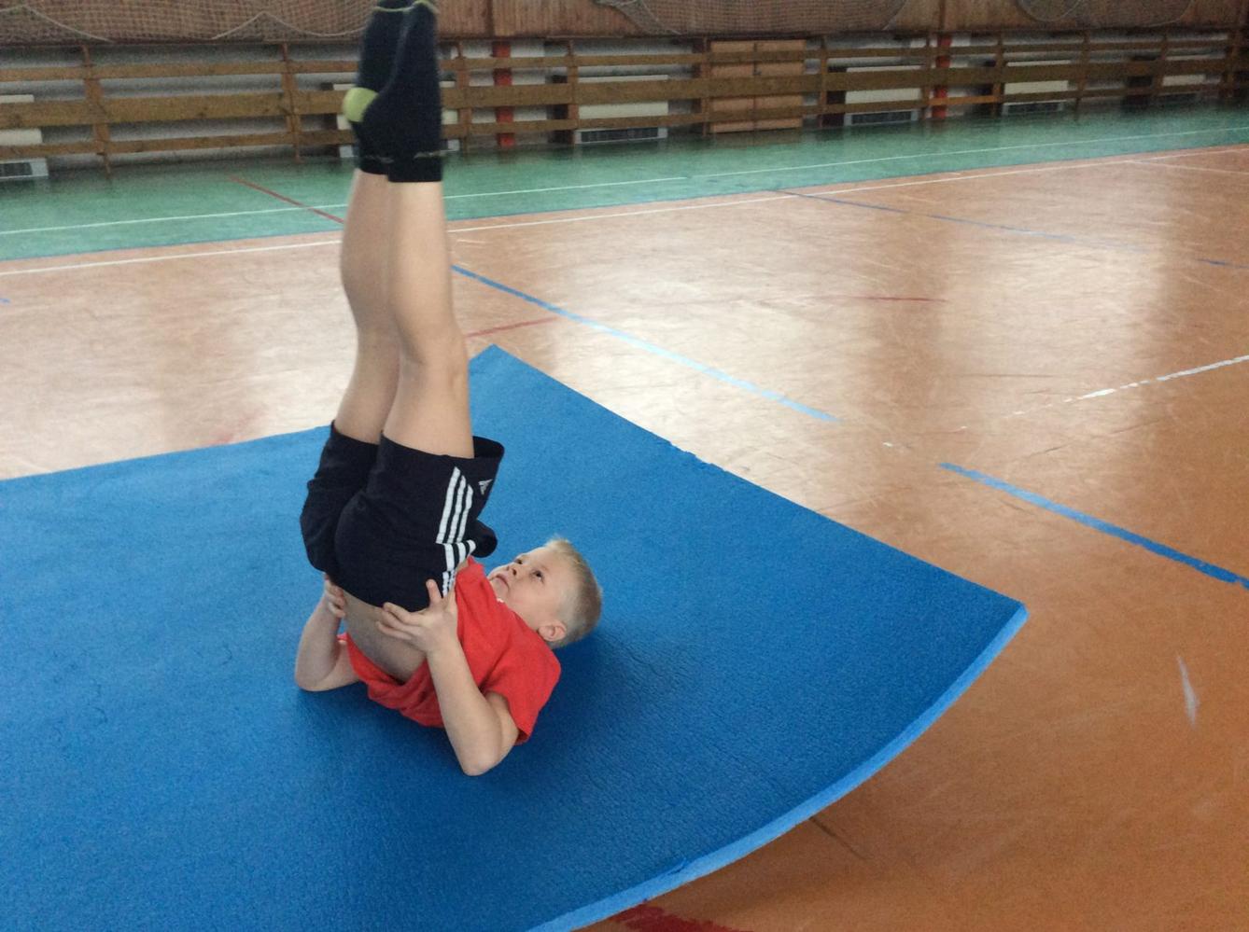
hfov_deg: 56.9
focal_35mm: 32
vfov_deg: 44.0
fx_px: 1153
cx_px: 624
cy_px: 466
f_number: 2.4
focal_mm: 3.3
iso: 160
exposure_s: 1/25
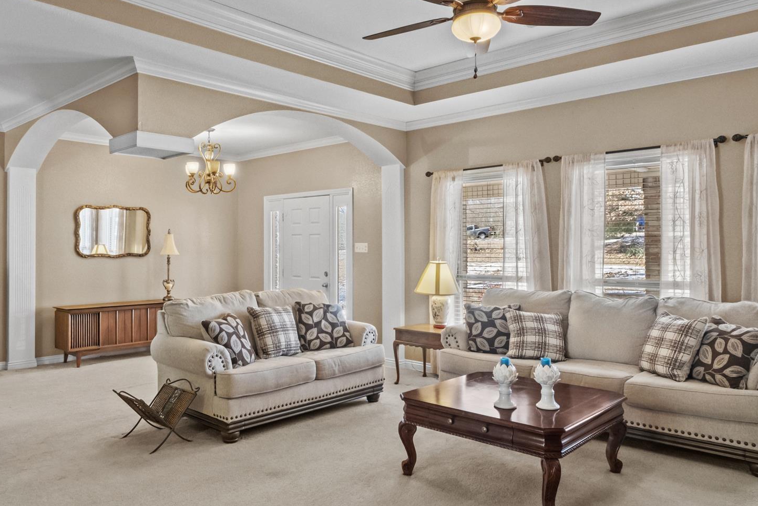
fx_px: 548
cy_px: 257
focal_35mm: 26
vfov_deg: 49.6
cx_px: 341
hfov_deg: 69.2
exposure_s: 1/2.5
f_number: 8
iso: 800
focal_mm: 10
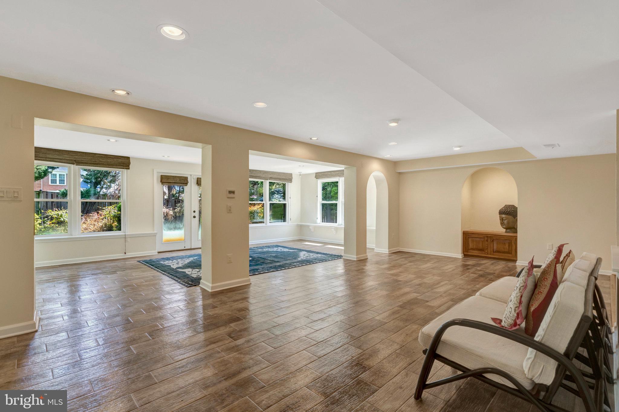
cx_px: 310
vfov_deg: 73.7
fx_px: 275
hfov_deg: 96.7
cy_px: 206
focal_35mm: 16
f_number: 8
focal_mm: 16
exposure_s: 1/60
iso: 1250
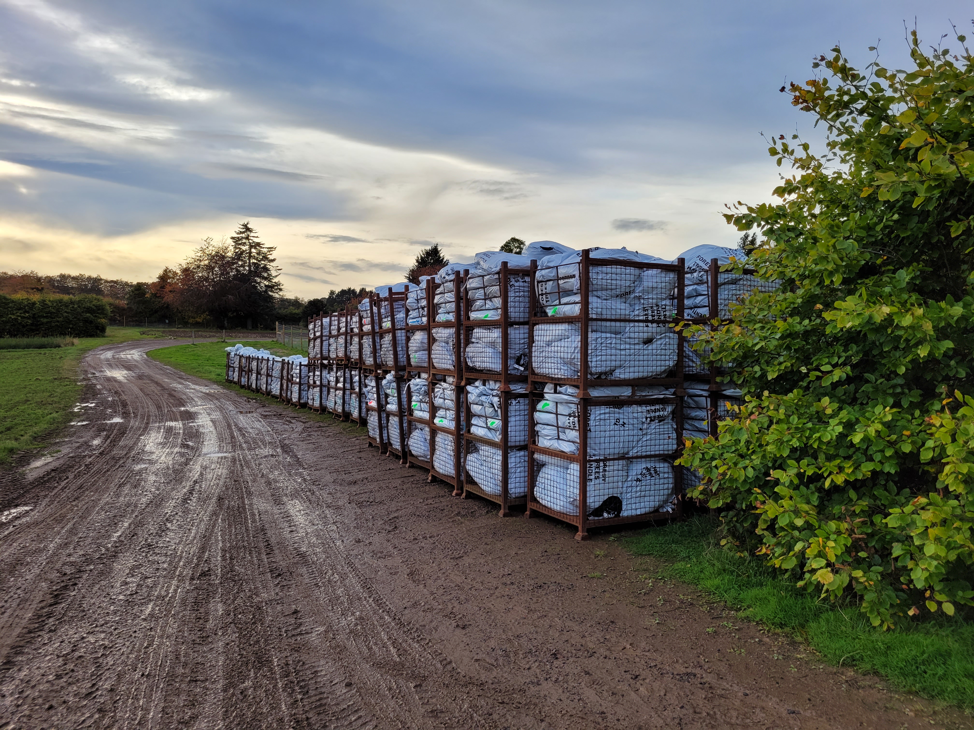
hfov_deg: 67.3
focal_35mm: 26
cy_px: 365
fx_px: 732
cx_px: 487
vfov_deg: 53.1
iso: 40
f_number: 1.8
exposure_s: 1/798
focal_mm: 5.4
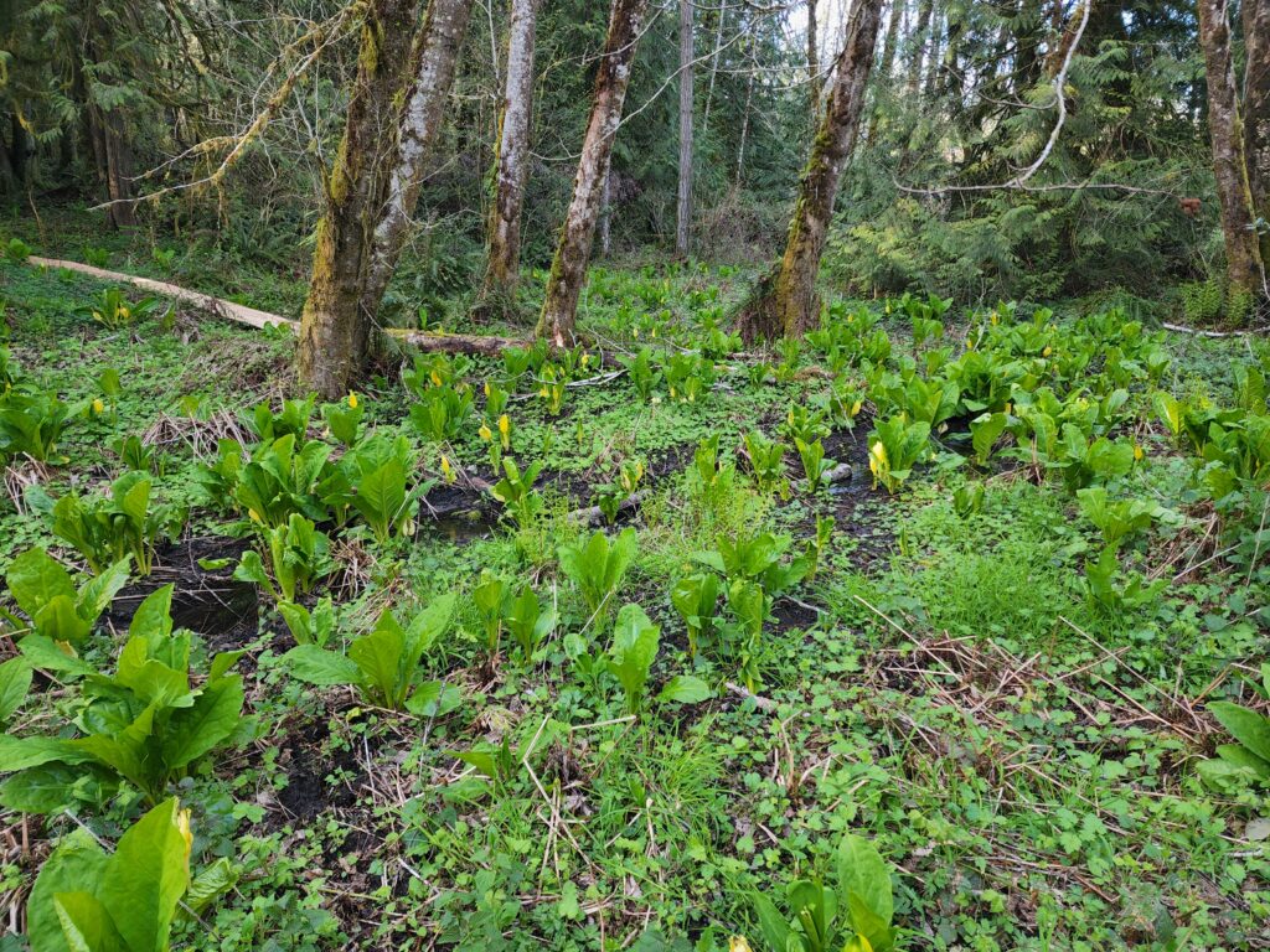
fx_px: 844
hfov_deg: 73.9
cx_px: 635
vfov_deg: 58.9
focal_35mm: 23
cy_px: 476
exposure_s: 1/180
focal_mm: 6.4
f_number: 1.8
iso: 125
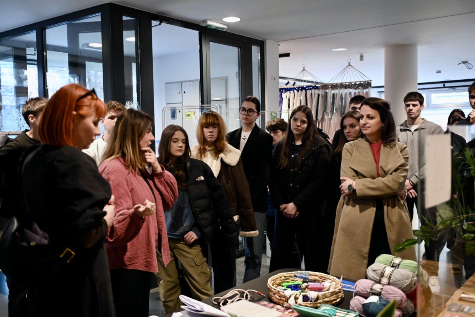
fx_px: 475
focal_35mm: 36
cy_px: 158
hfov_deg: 53.1
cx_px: 238
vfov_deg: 36.9
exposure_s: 1/400
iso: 3200
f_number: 3.2
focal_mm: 36
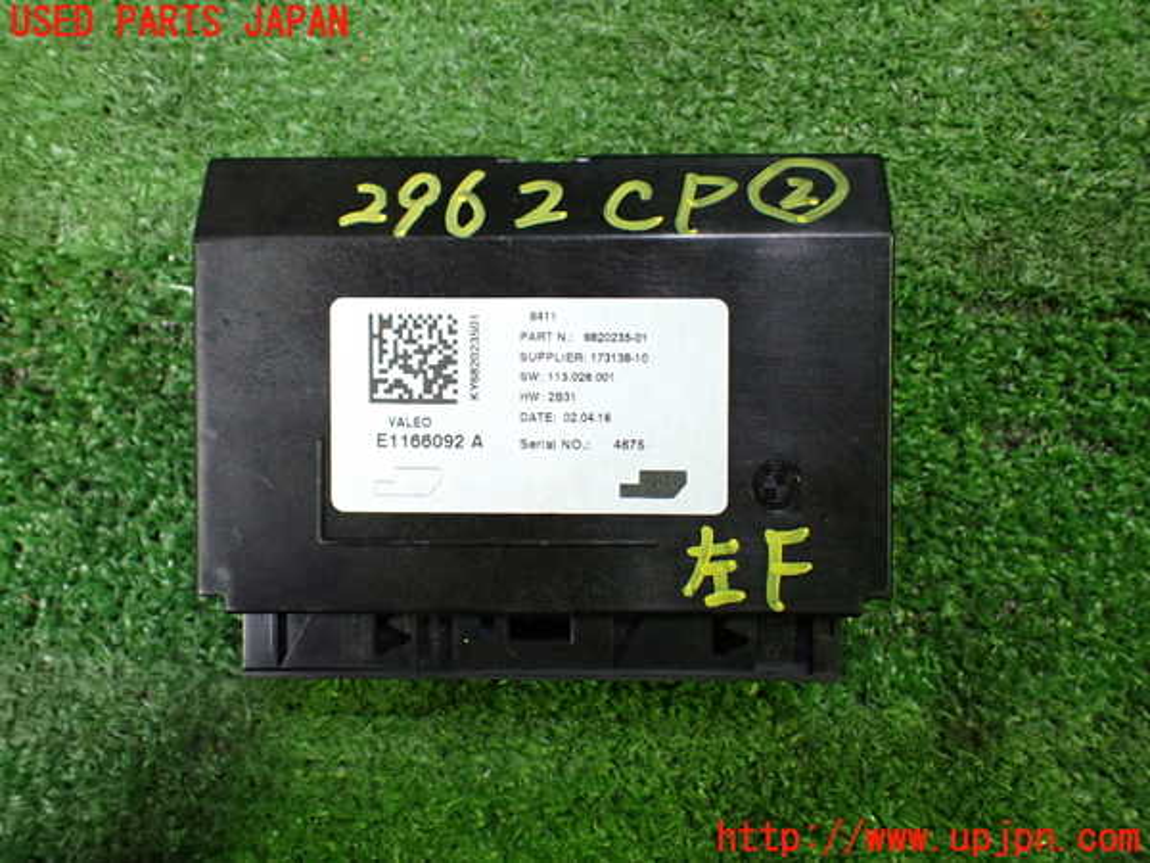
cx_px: 575
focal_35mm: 30
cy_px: 432
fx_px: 997
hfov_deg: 60.0
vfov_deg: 46.8
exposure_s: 1/80
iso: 800
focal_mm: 5.4
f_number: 2.3
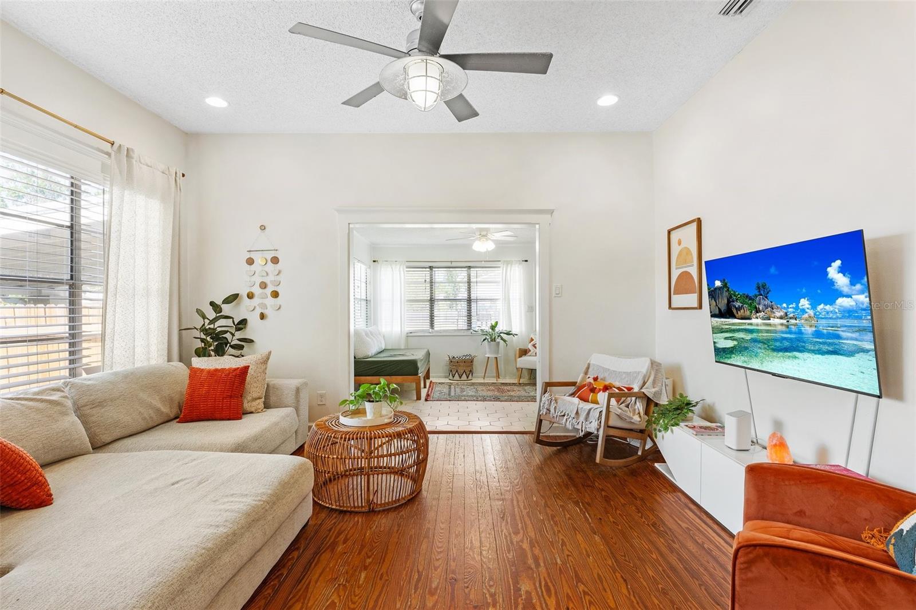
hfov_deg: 93.0
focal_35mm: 17
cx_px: 458
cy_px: 305
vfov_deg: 70.1
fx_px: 435
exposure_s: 1/5
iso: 160
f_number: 8
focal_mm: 11.4
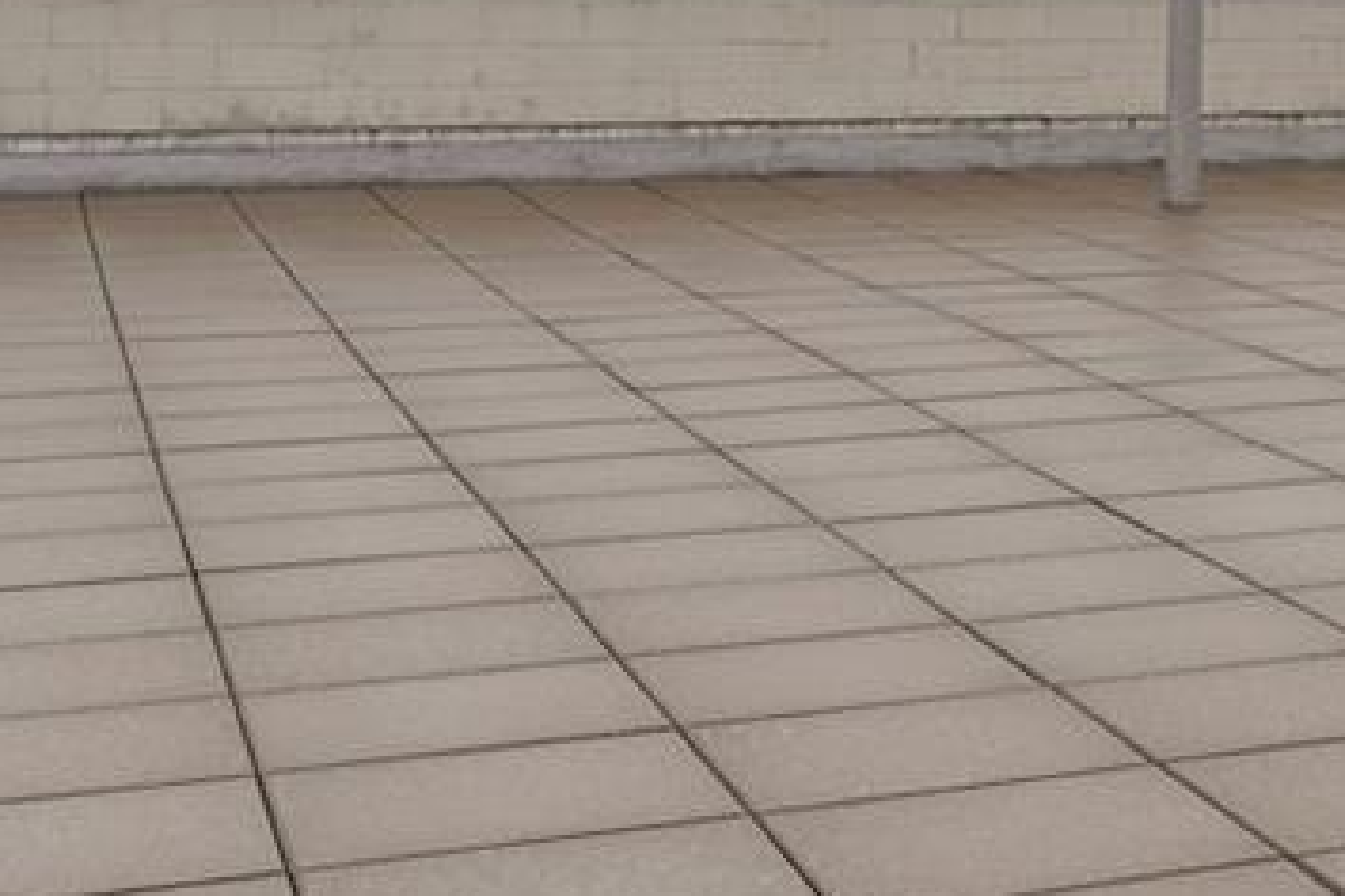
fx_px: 3026
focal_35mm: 81
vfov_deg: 16.1
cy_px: -196
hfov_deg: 21.0
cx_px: 2059
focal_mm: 14
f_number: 9
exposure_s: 1/80
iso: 100
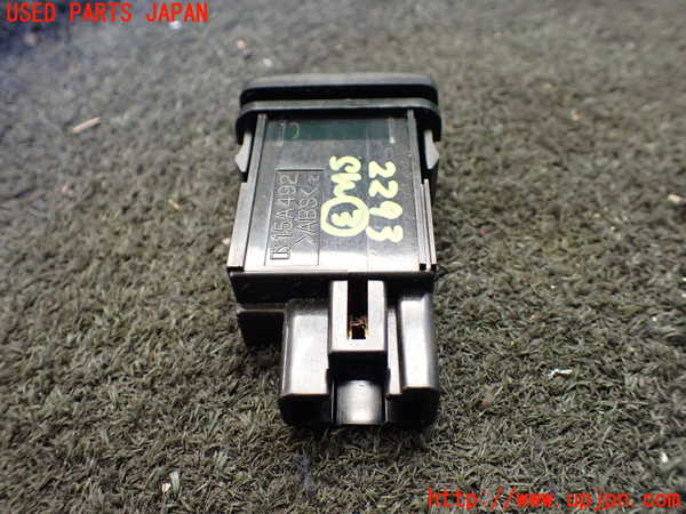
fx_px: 595
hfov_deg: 60.0
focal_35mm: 30
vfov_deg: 46.8
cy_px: 257
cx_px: 343
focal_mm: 5.4
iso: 800
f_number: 2.3
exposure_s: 1/125
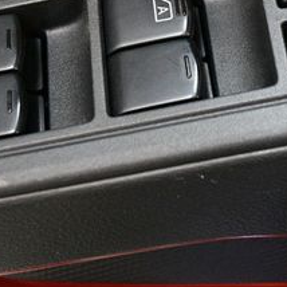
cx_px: 241
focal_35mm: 84
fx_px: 788
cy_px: 23
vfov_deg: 20.2
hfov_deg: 20.3
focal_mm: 22
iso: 5000
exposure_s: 1/60
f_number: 4
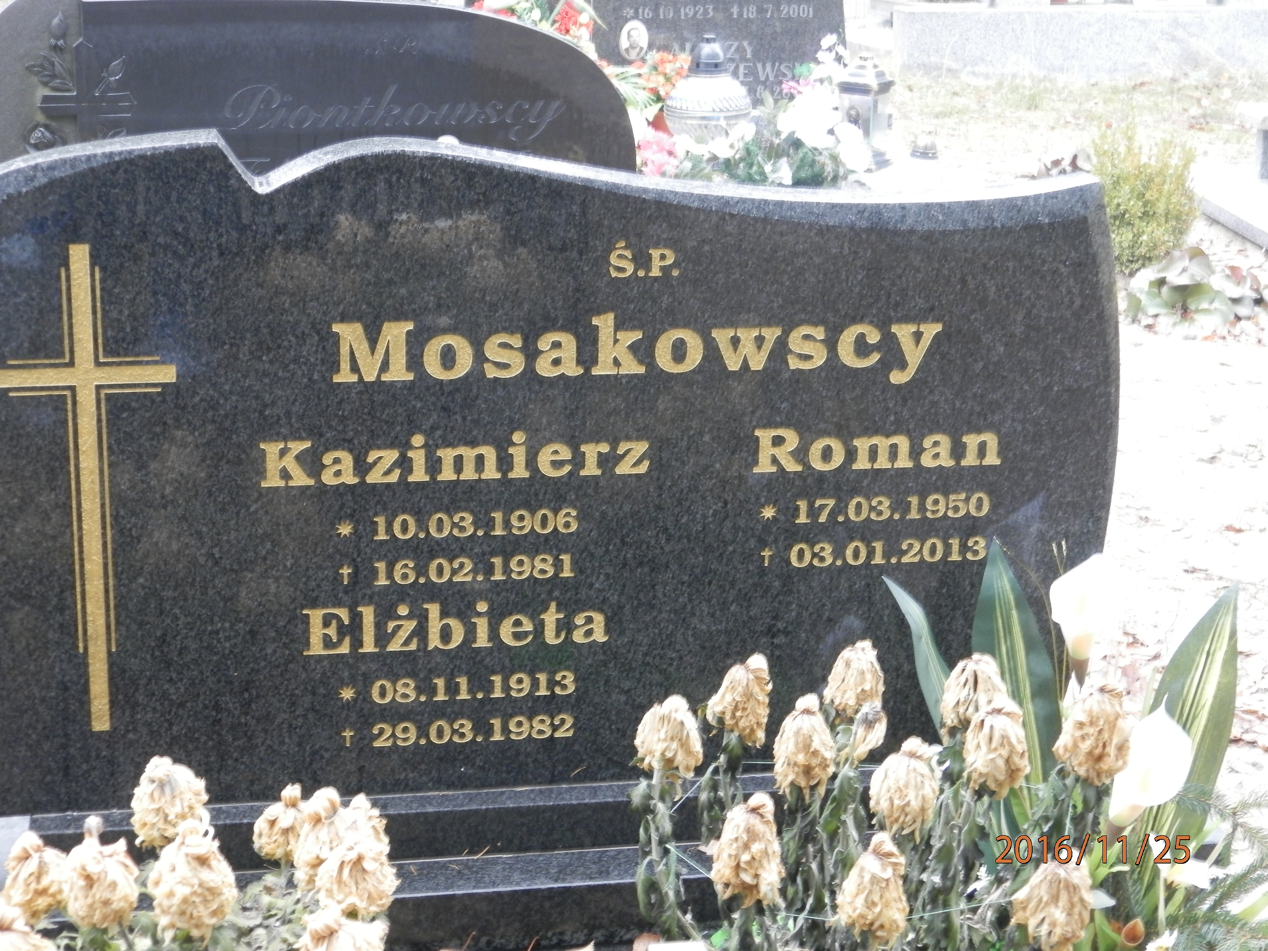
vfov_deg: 21.6
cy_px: 476
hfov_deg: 28.6
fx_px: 2491
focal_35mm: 68
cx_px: 634
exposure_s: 1/15
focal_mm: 12.2
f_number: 4
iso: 200
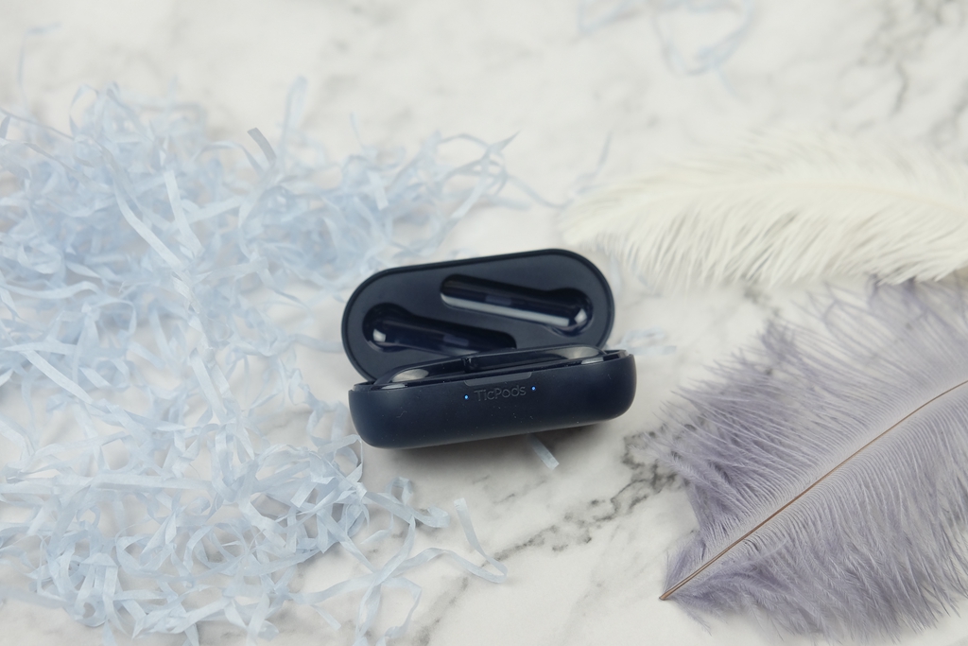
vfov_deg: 23.0
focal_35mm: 59
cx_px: 484
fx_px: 1587
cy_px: 323
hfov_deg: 33.9
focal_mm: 39
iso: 500
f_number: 3.6
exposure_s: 1/105
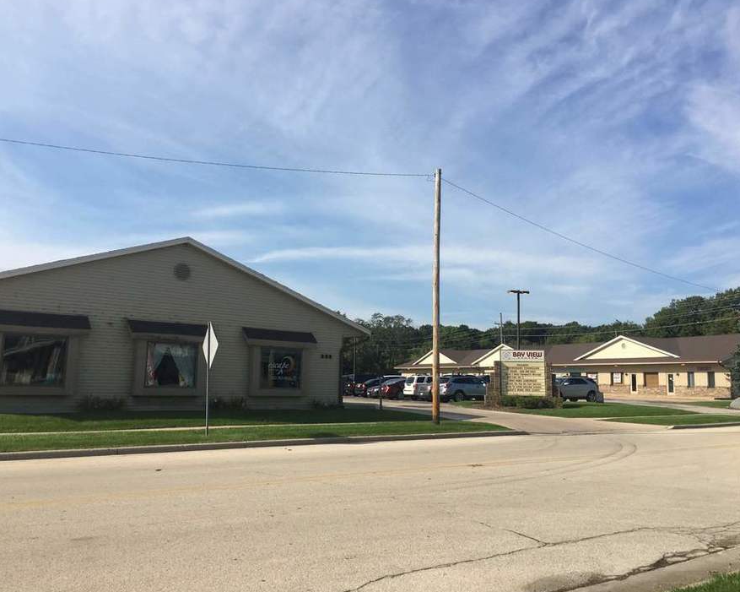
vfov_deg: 47.1
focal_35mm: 31
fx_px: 679
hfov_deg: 57.2
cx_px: 350
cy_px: 294
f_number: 2.2
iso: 25
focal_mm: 4.15
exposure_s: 1/1789
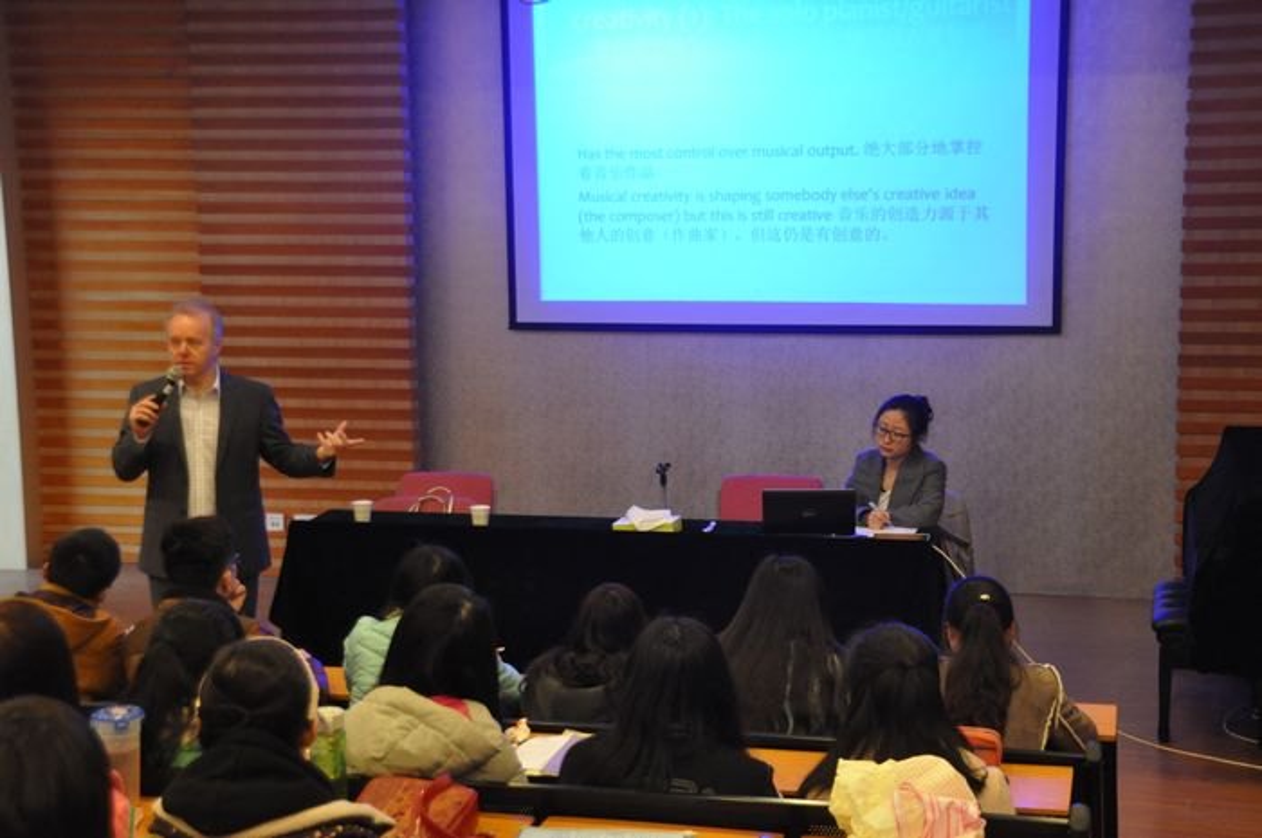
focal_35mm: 60
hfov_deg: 33.4
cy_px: 419
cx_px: 631
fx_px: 2101
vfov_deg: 22.6
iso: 2000
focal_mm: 40
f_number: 4.8
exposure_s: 1/15
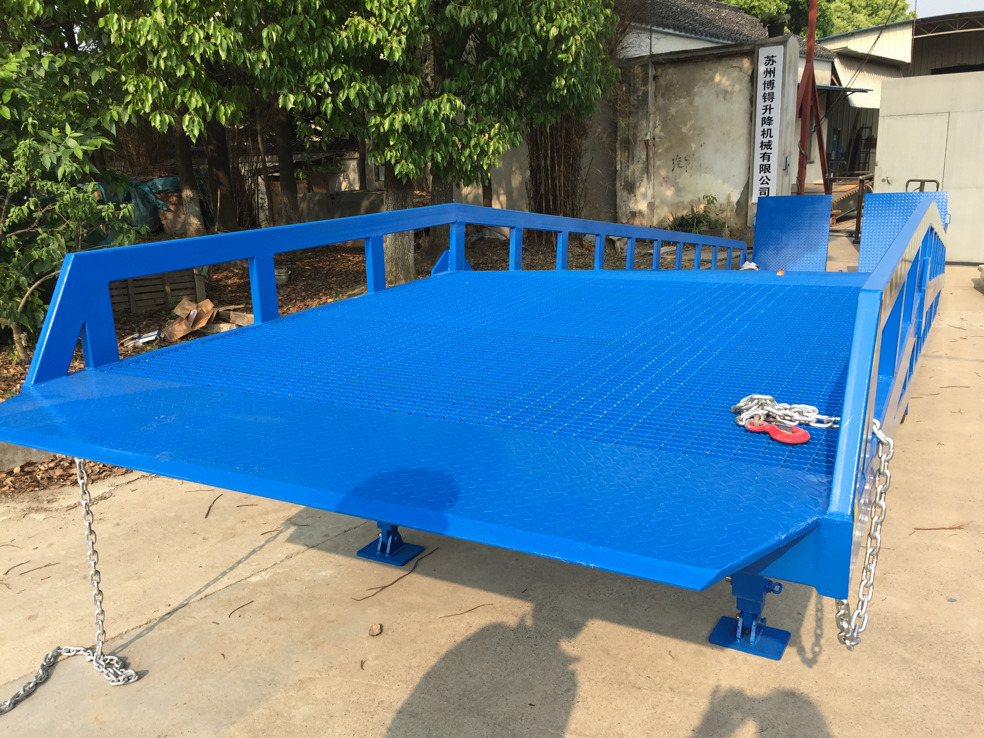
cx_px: 492
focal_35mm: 29
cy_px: 369
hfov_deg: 61.7
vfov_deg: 48.2
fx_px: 824
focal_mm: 4.15
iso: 32
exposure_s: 1/746
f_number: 2.2
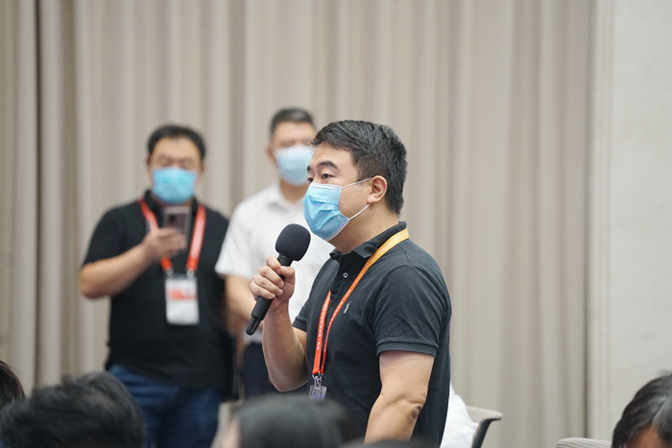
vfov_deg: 6.9
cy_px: 224
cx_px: 336
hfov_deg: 10.3
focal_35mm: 200
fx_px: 3734
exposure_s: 1/160
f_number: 4
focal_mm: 200
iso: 2500
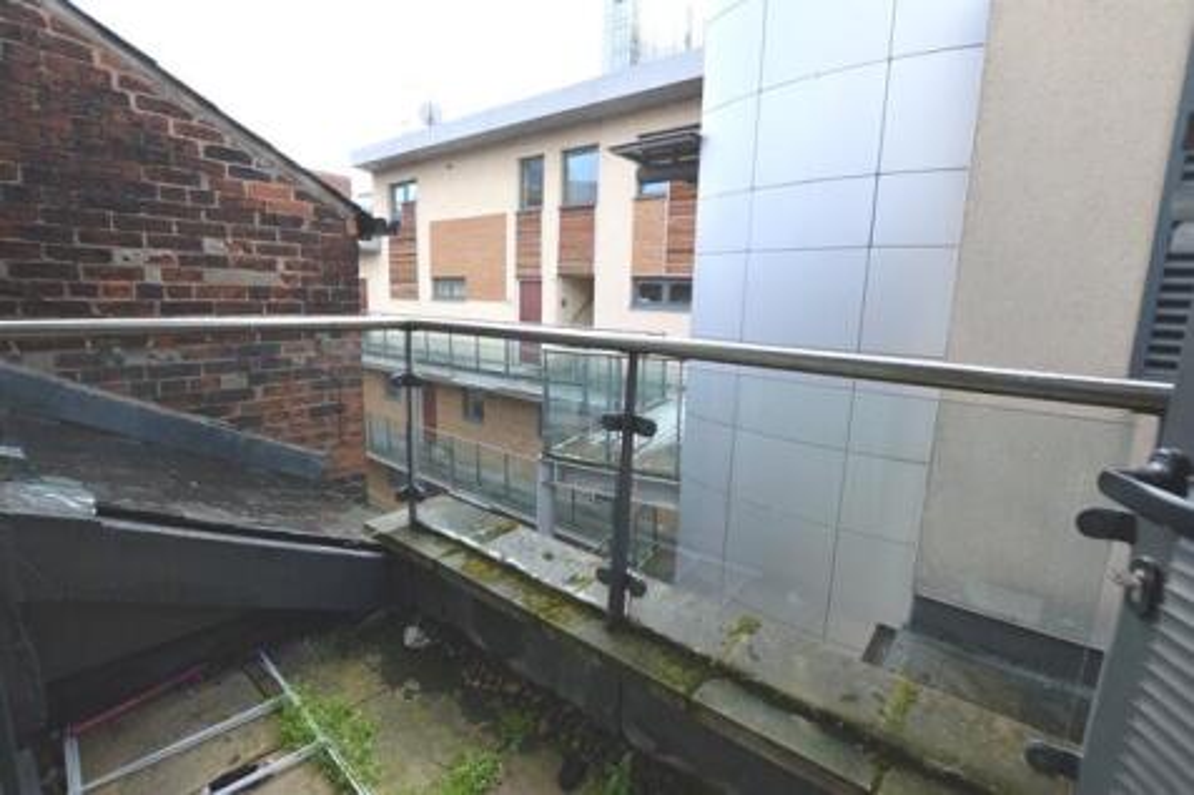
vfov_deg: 77.3
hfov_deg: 100.4
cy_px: 398
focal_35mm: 15
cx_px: 597
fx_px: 497
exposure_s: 1/125
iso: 180
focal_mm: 10
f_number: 5.6
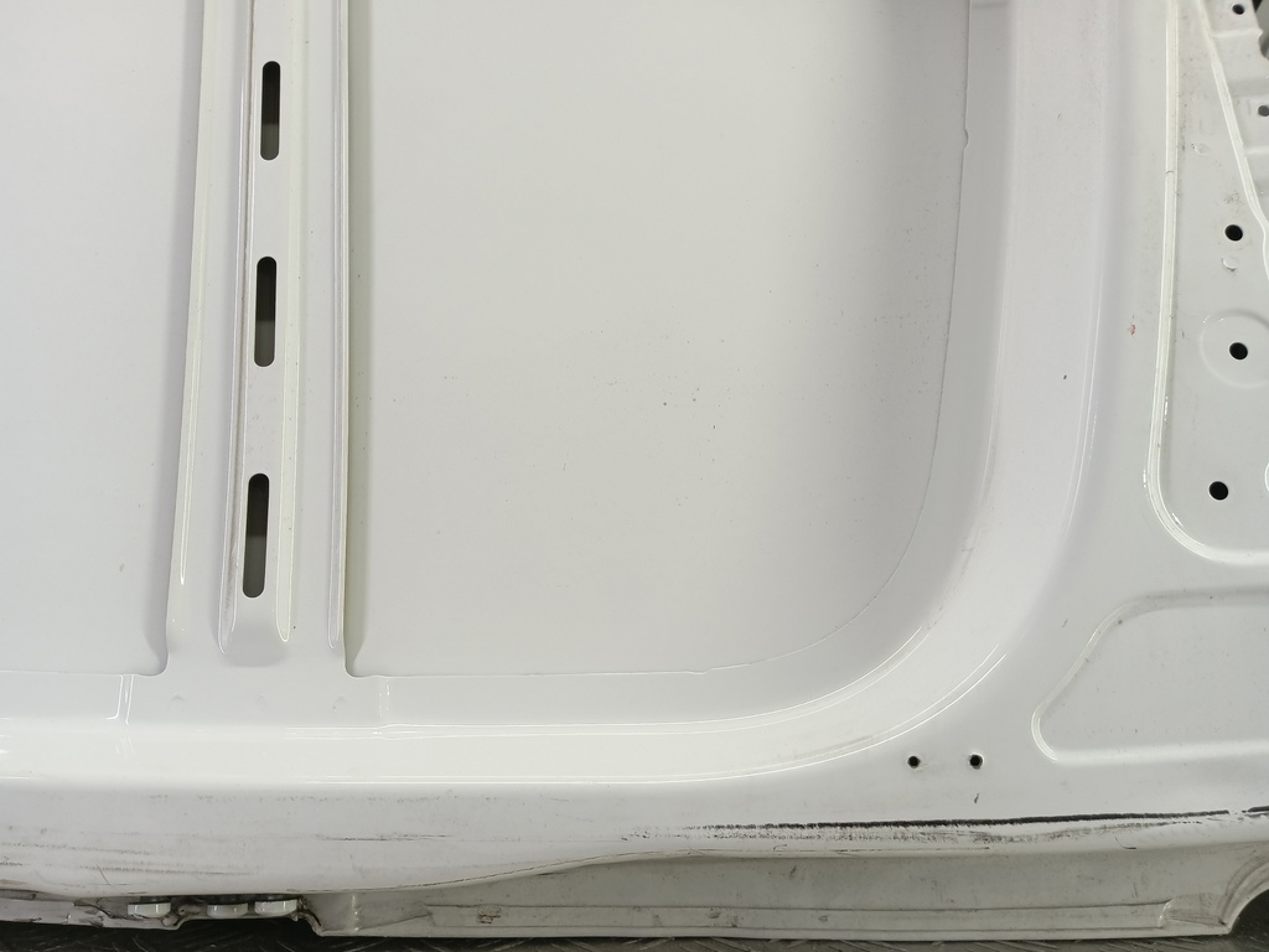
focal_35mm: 23
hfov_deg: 73.9
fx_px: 843
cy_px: 476
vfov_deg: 58.9
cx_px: 634
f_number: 1.6
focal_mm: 4.11
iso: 114
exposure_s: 1/50
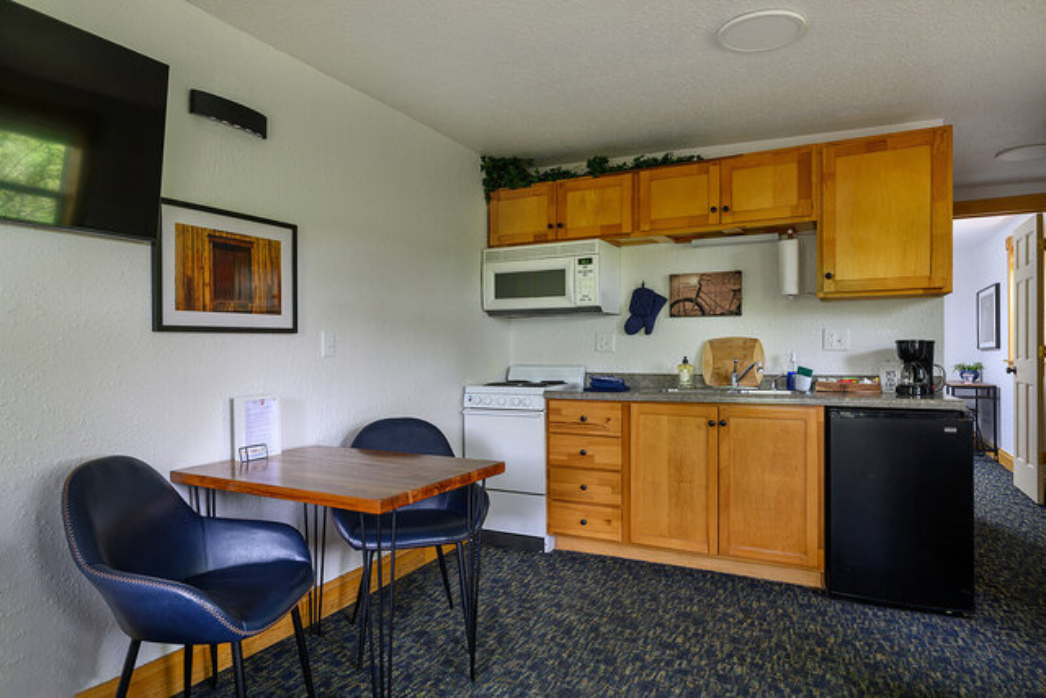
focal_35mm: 22
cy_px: 349
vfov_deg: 58.4
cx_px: 523
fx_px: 625
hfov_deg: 79.9
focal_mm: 21.5
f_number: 9
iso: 800
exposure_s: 1/4
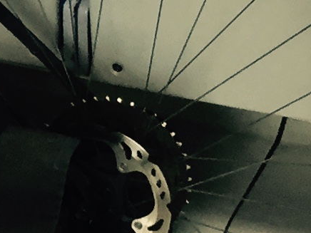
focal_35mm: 217
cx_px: -305
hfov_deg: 8.6
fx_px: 1950
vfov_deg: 6.8
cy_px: 40
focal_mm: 4.15
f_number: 2.2
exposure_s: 1/30
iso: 64
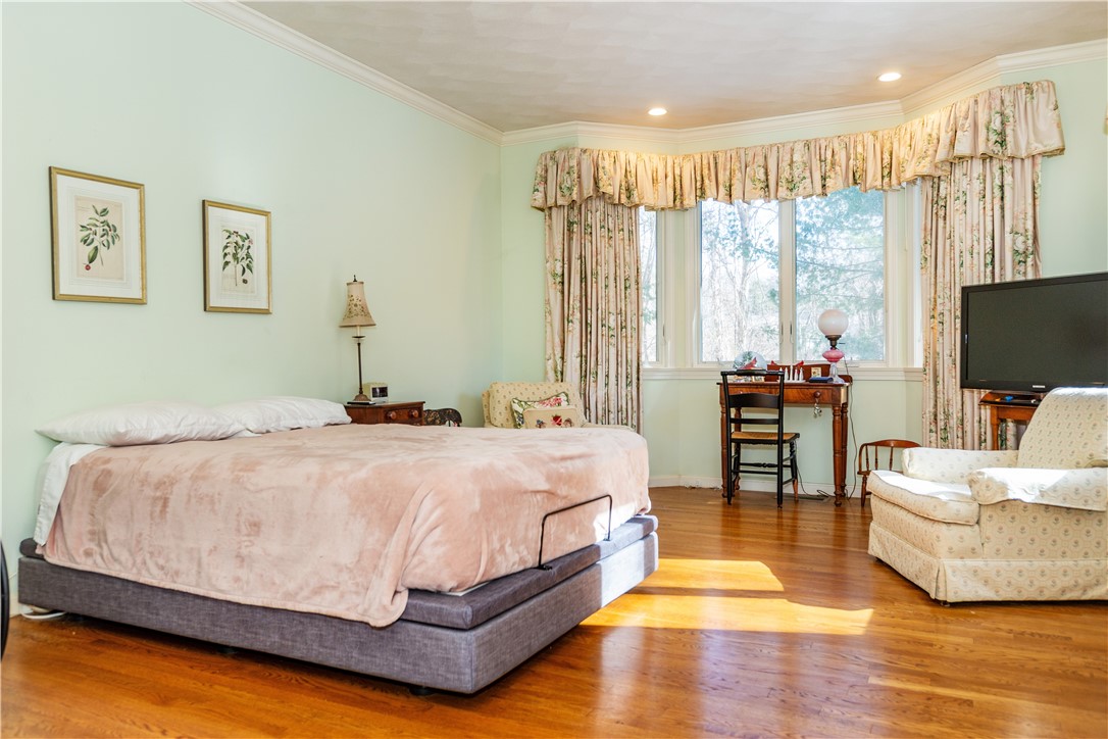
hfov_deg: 69.4
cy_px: 370
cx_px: 554
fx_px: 800
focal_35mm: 26
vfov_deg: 49.6
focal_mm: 26
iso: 320
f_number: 6.3
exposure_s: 1/25
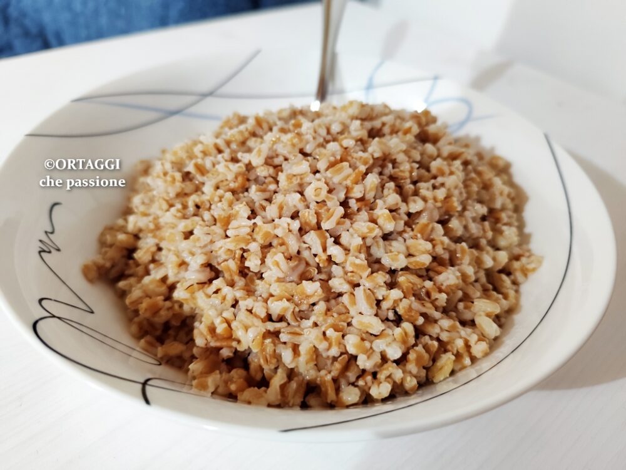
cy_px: 235
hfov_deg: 73.9
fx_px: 416
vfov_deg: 58.9
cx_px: 313
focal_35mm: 23
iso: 2000
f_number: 1.65
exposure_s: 1/20
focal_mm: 6.14
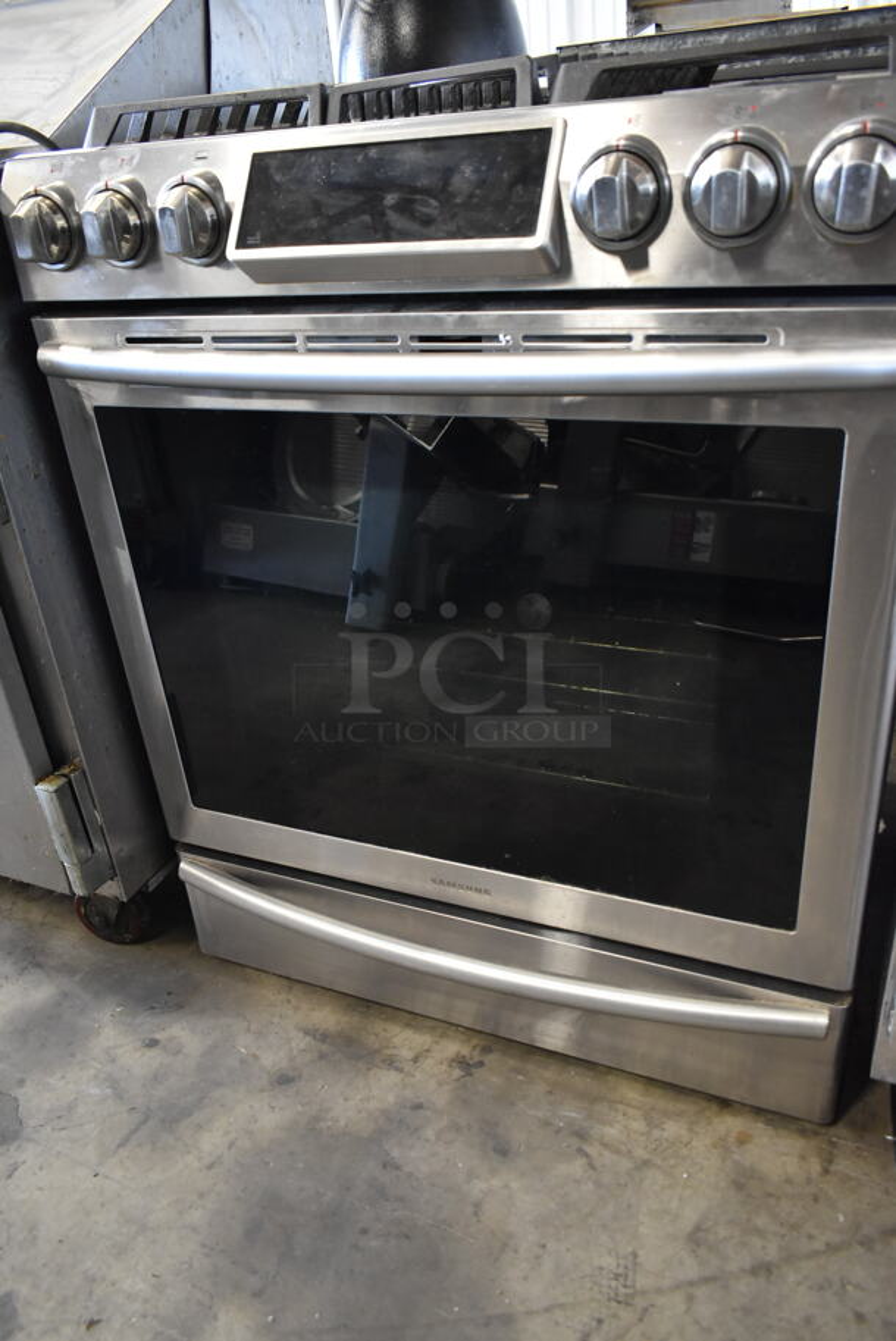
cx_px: 448
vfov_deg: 67.3
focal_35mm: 27
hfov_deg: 48.0
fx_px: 1006
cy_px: 670
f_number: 3.5
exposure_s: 1/30
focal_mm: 18
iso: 1800
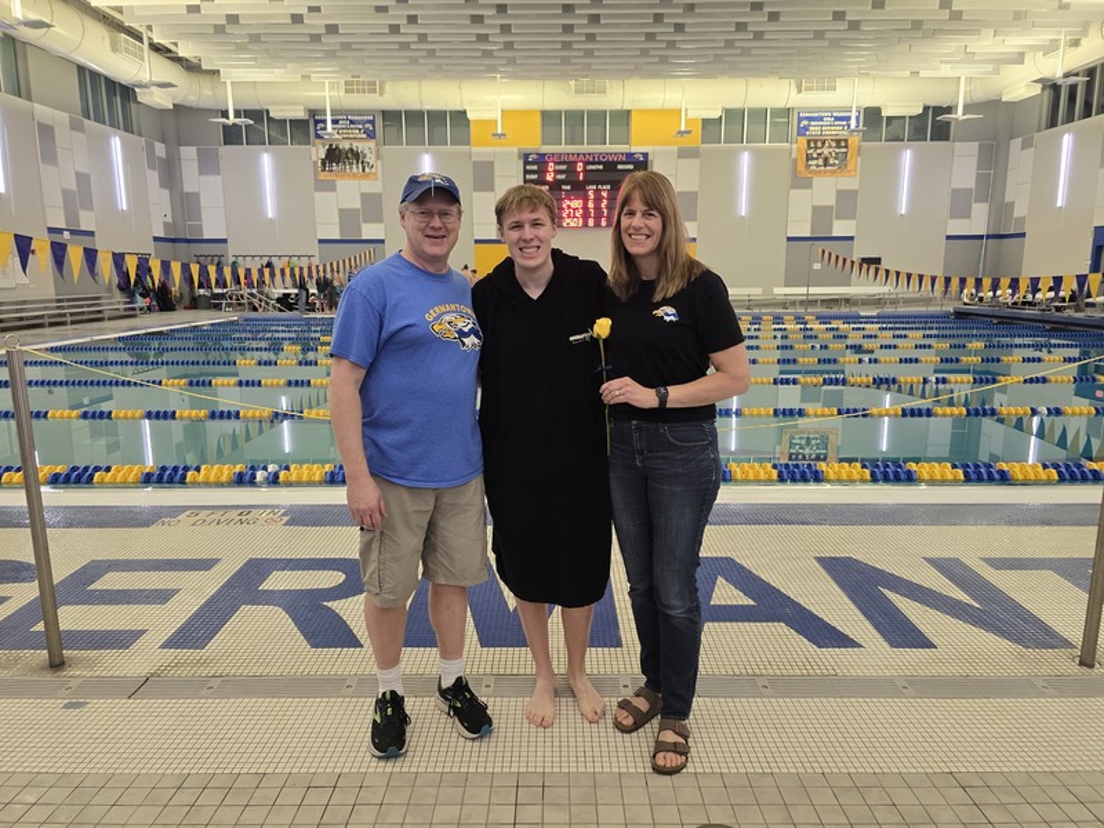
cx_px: 552
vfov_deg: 58.9
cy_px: 414
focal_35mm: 23
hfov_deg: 73.9
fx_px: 734
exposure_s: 1/66
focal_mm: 6.3
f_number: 1.7
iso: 125
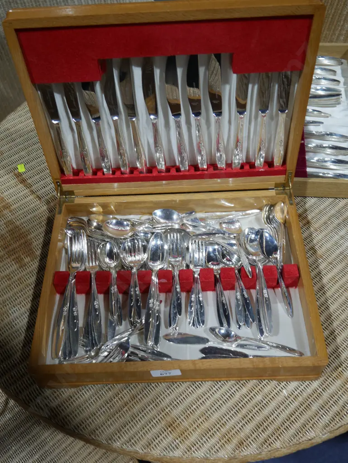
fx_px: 482
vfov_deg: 51.3
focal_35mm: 36
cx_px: 174
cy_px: 232
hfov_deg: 39.7
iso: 200
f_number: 4
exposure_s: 1/60
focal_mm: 18
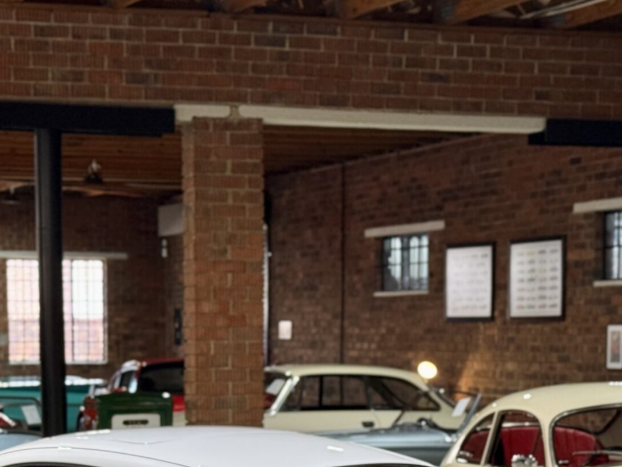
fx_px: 2031
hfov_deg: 17.4
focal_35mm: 113
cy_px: 545
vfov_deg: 12.8
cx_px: 196
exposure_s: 1/50
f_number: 1.78
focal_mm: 6.76
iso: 125
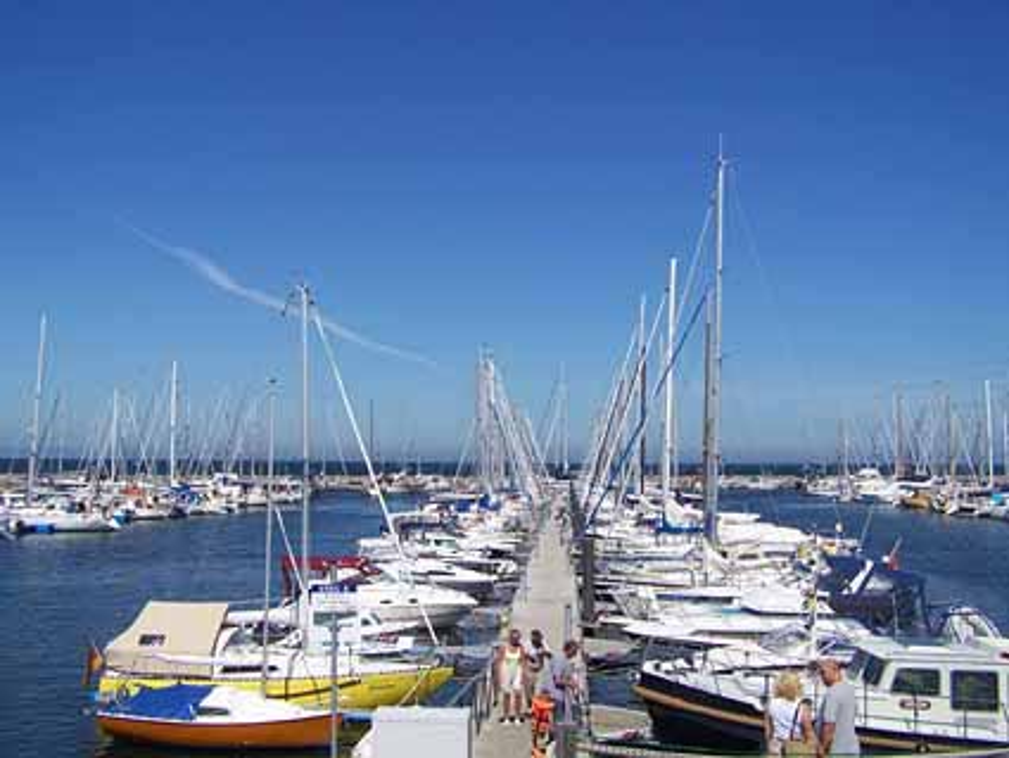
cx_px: 504
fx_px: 1108
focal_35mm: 38
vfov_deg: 37.7
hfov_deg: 49.0
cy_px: 379
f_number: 4
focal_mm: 6.3
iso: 64
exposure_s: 1/800
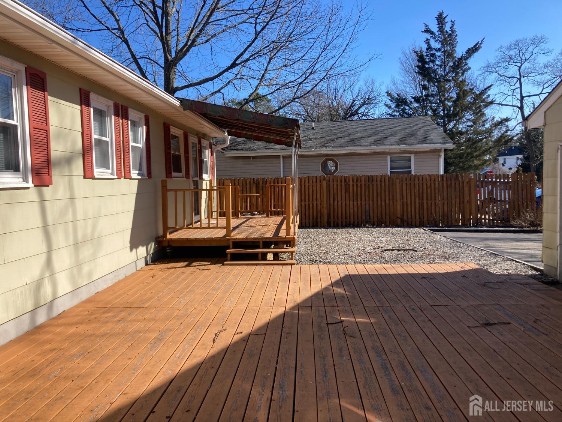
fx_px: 455
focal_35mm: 28
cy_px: 211
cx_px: 281
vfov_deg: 49.7
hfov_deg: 63.4
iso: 20
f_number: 1.8
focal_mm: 3.99
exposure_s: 1/1567
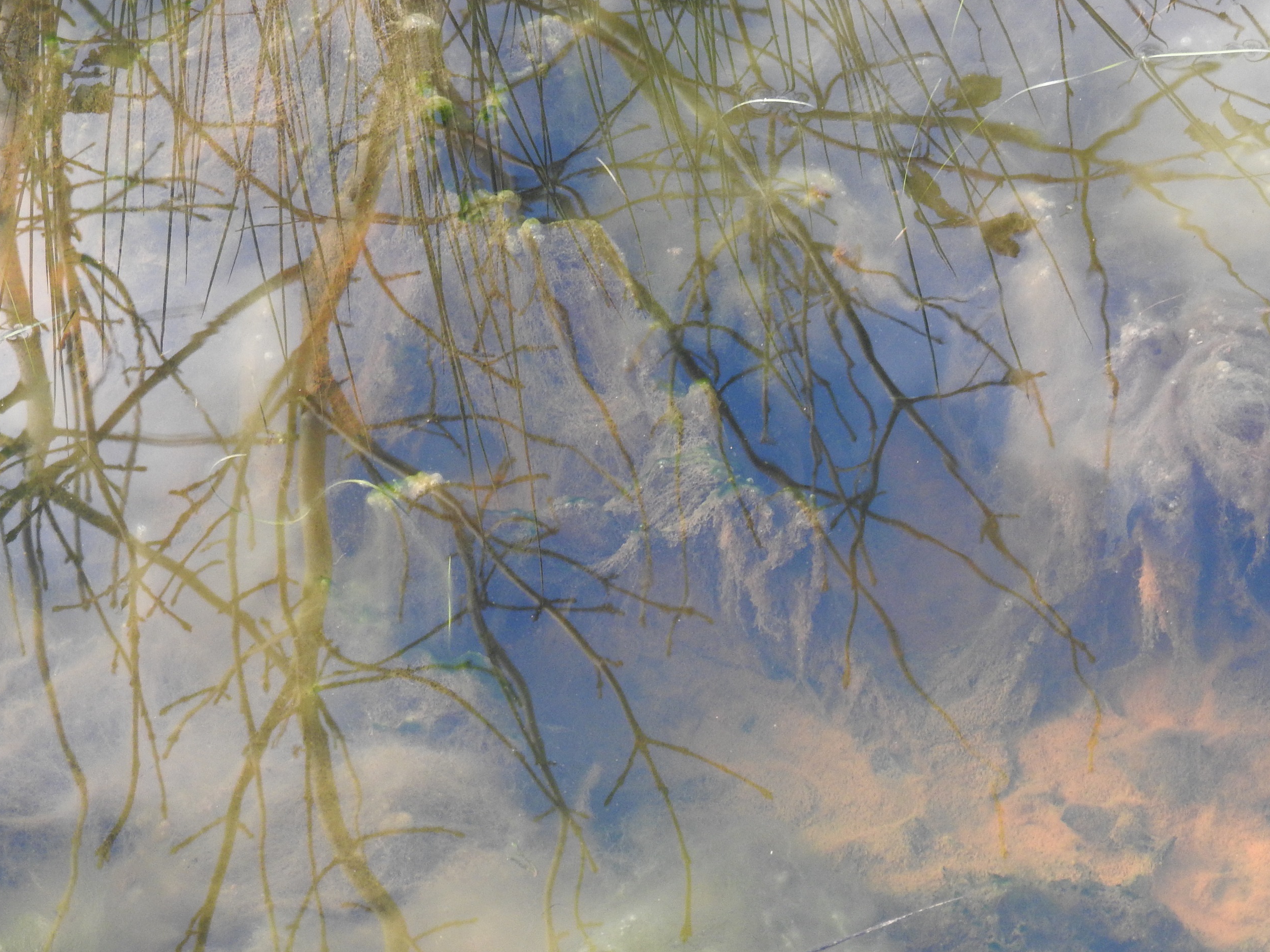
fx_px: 5099
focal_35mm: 139
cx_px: 762
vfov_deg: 10.7
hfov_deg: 14.2
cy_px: 537
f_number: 5
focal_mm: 20.6
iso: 280
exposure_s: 1/60
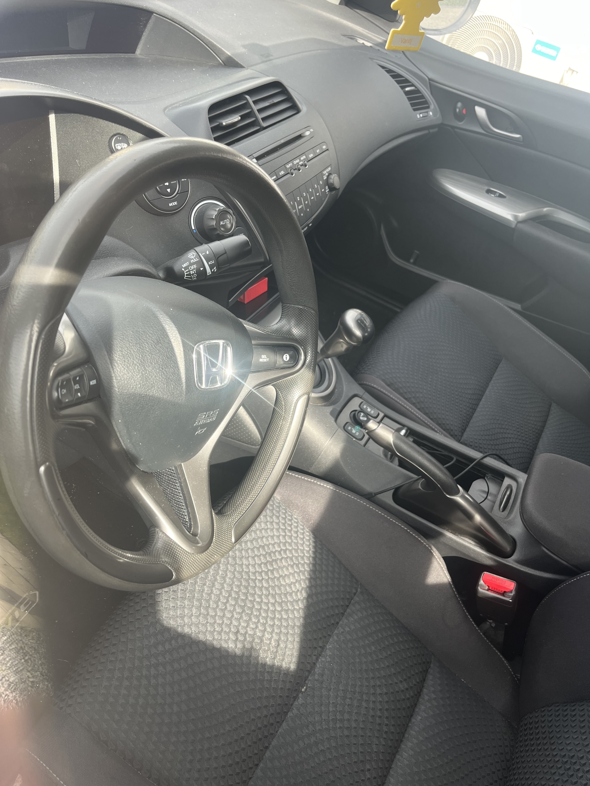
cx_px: 295
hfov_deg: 53.1
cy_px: 393
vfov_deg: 67.3
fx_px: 591
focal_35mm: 26
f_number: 1.6
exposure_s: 1/146
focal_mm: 5.1
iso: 32
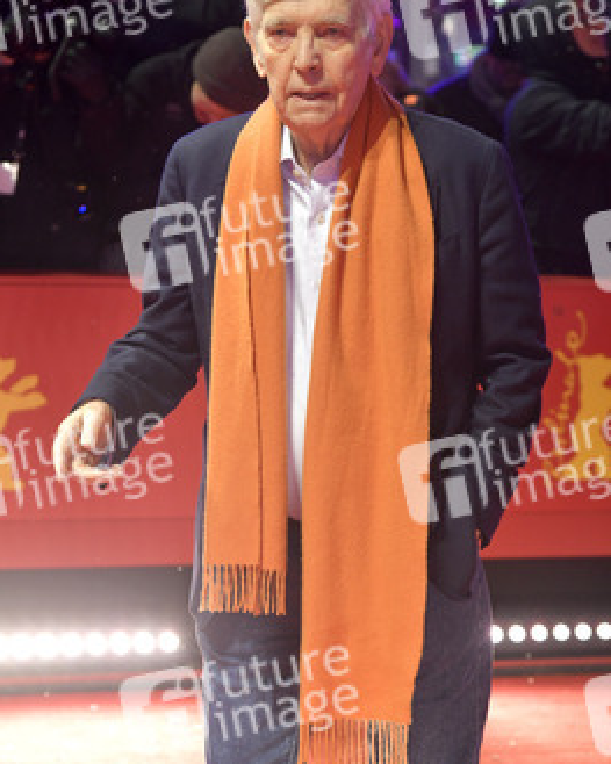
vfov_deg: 18.3
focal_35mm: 105
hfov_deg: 14.7
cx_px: 307
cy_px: 353
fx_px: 2375
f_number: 5.6
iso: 2000
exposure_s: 1/200
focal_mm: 92
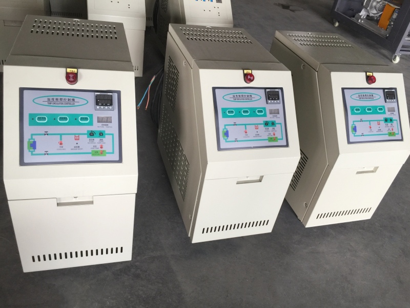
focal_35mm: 29
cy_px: 154
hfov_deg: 61.7
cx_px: 205
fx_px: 343
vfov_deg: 48.2
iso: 40
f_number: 2.2
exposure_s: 1/33
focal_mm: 4.15
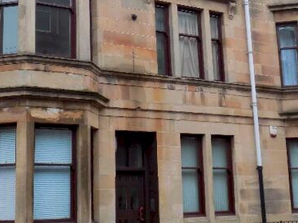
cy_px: 66
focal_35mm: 64
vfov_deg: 22.8
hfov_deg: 30.2
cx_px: 118
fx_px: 551
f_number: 3.4
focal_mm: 6.1
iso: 100
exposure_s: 1/30
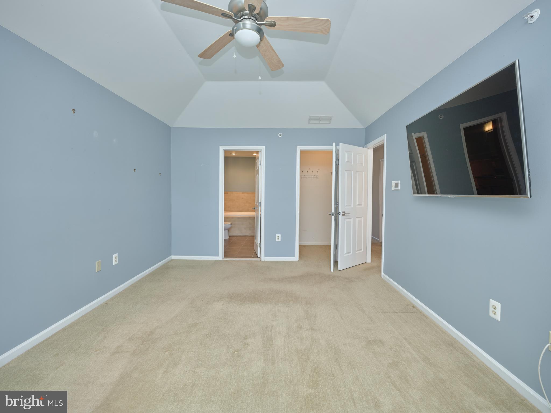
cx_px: 276
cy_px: 206
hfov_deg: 94.5
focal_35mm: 16
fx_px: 255
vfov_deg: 78.1
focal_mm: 20
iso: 400
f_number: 8
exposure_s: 1/13
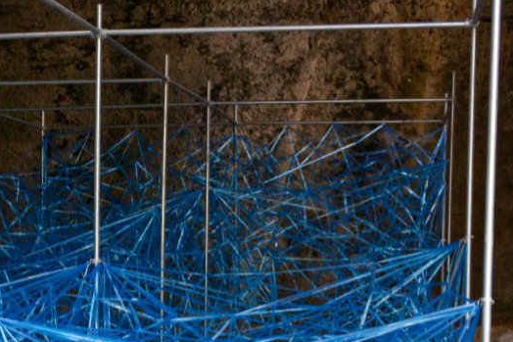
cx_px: 83
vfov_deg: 15.4
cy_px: 302
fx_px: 1254
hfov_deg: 22.7
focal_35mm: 88
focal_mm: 30
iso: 6400
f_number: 11
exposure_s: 1/80
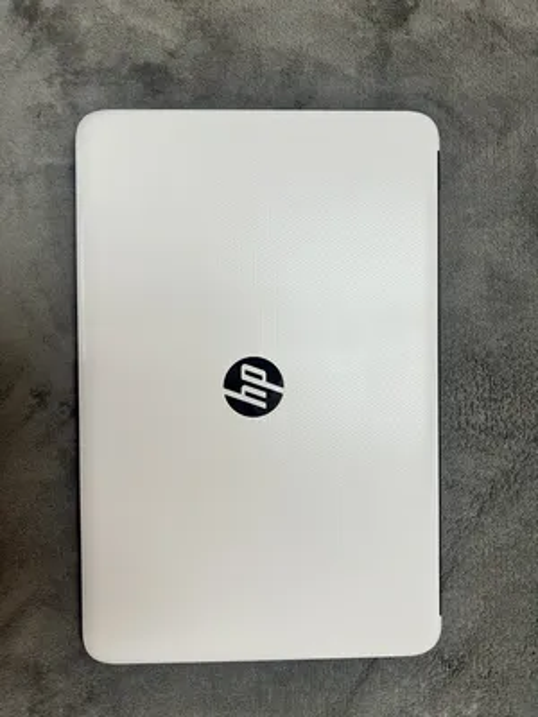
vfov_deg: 67.3
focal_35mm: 26
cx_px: 269
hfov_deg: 53.1
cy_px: 358
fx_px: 539
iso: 80
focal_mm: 5.7
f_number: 1.5
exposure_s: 1/100
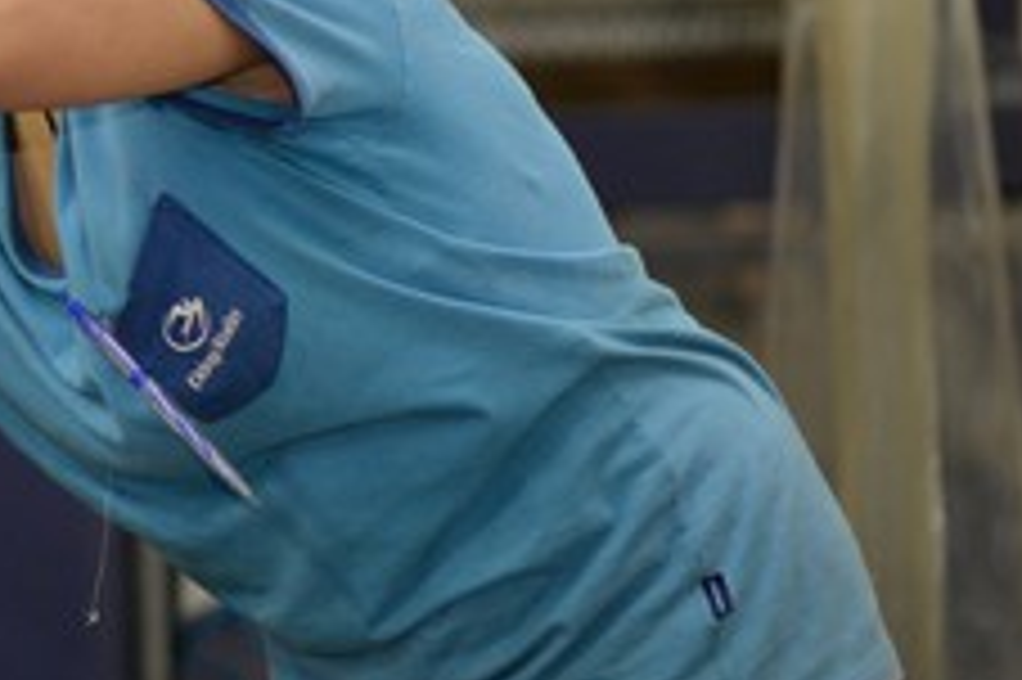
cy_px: -128
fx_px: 6808
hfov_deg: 8.4
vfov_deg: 5.7
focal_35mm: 240
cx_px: -410
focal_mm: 85
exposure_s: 1/200
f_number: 2.2
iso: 800
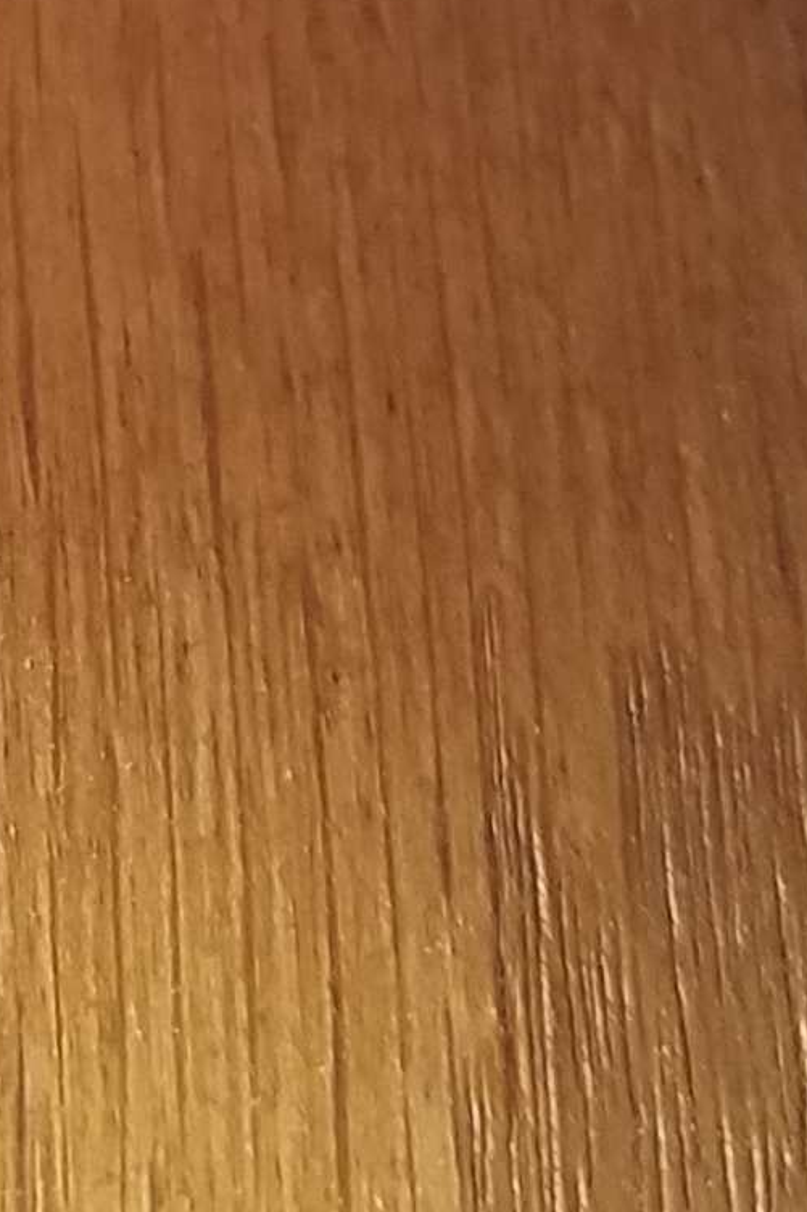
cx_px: -538
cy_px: -1094
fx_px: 4877
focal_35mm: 145
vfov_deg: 12.7
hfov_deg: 9.1
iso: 160
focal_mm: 4.2
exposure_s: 1/24
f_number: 1.7
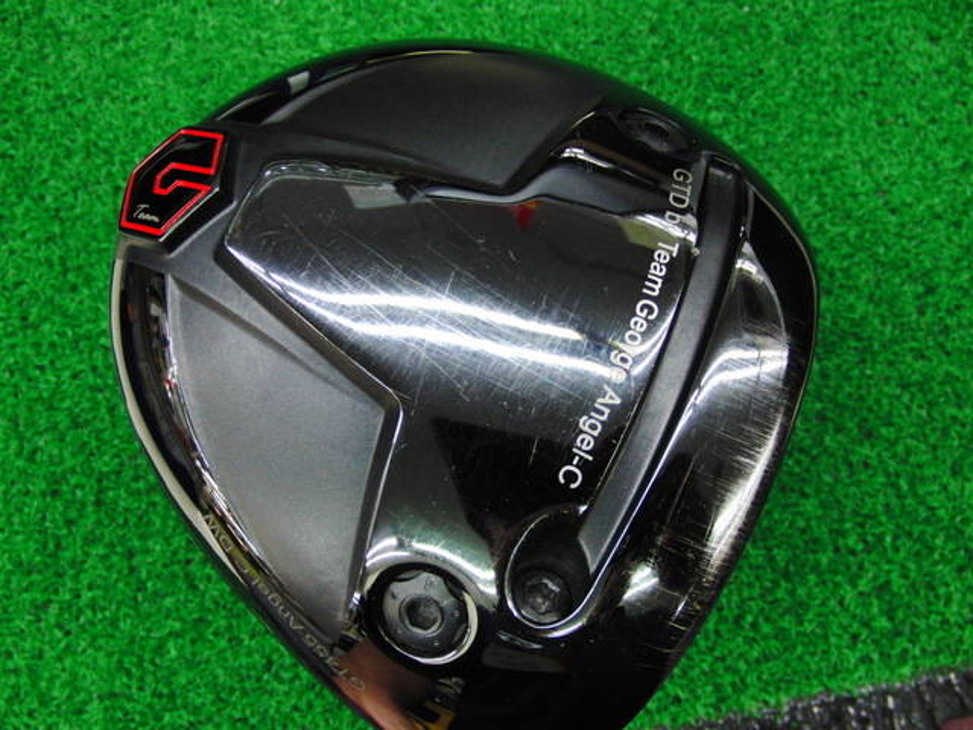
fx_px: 1040
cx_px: 486
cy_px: 365
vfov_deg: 38.7
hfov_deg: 50.1
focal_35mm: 37
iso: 400
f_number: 3.6
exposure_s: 1/40
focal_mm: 6.42
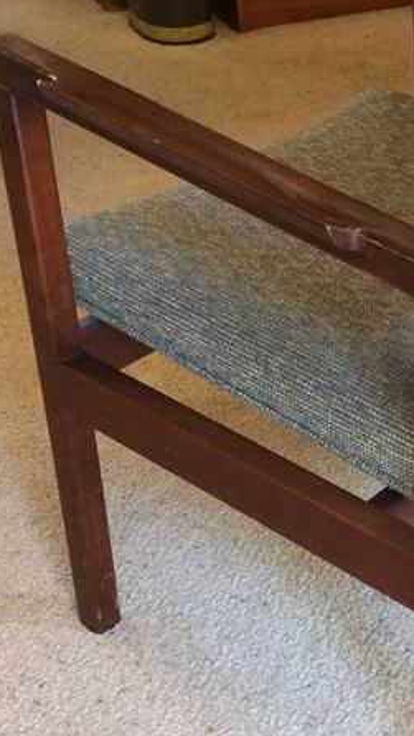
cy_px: 384
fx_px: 1288
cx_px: 525
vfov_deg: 31.9
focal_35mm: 66
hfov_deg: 17.3
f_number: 2.2
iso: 160
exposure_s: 1/30
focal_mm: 4.12
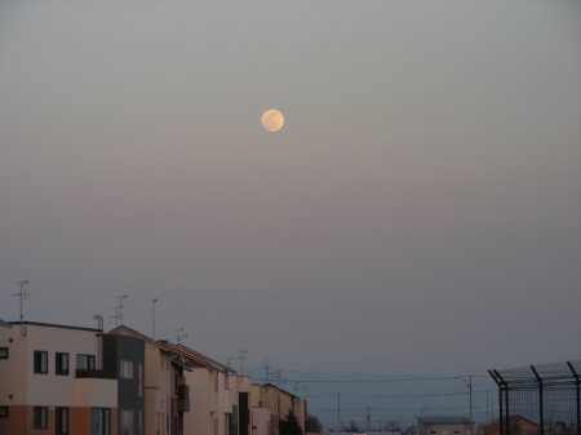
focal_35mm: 148
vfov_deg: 10.0
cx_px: 290
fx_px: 2483
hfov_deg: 13.3
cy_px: 218
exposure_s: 1/67
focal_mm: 24.7
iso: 50
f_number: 3.5
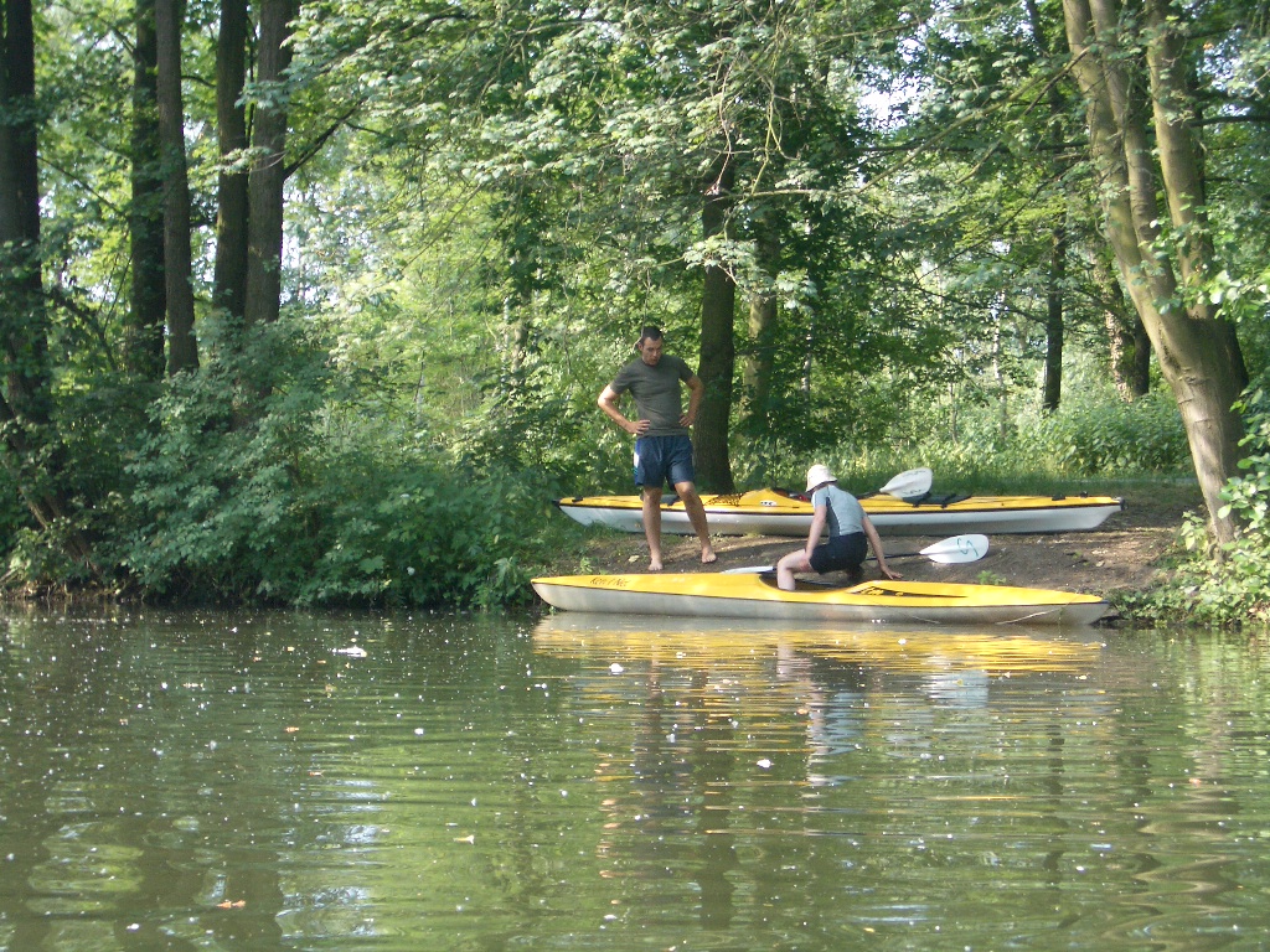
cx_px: 635
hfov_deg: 26.3
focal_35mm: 74
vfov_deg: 19.9
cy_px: 476
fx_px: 2715
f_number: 3.9
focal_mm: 12.2
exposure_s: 1/100
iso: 100
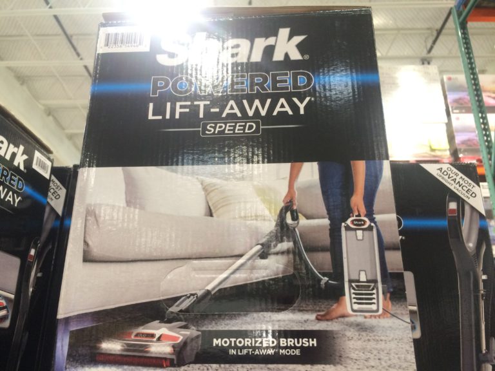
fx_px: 415
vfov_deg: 48.2
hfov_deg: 61.7
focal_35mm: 29
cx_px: 248
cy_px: 186
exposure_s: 1/30
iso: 80
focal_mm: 4.15
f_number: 2.2
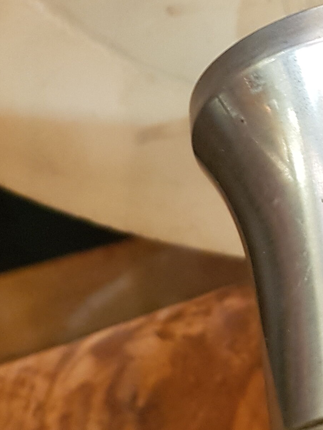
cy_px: 20
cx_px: 337
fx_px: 1082
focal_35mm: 87
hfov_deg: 16.6
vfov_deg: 21.8
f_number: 1.7
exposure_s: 1/13
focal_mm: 4.2
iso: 250
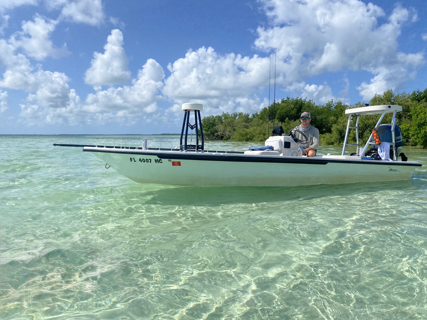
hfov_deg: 67.3
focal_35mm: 26
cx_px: 214
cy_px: 160
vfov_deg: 53.1
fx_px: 321
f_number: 1.8
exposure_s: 1/5495
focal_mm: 4.25
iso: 32
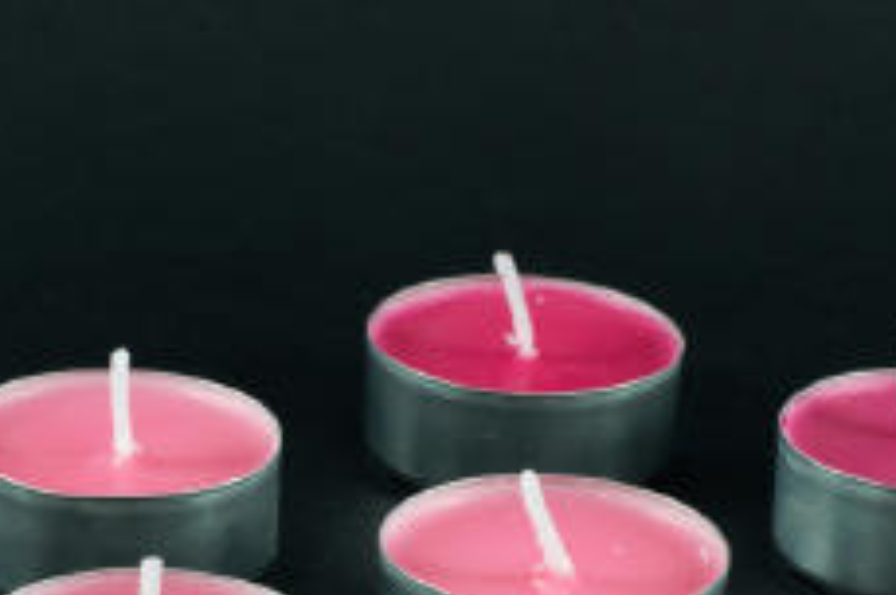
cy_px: 620
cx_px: 333
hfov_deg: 12.5
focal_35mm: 164
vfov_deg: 8.3
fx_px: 4076
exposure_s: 1/4
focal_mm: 50
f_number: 16
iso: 100
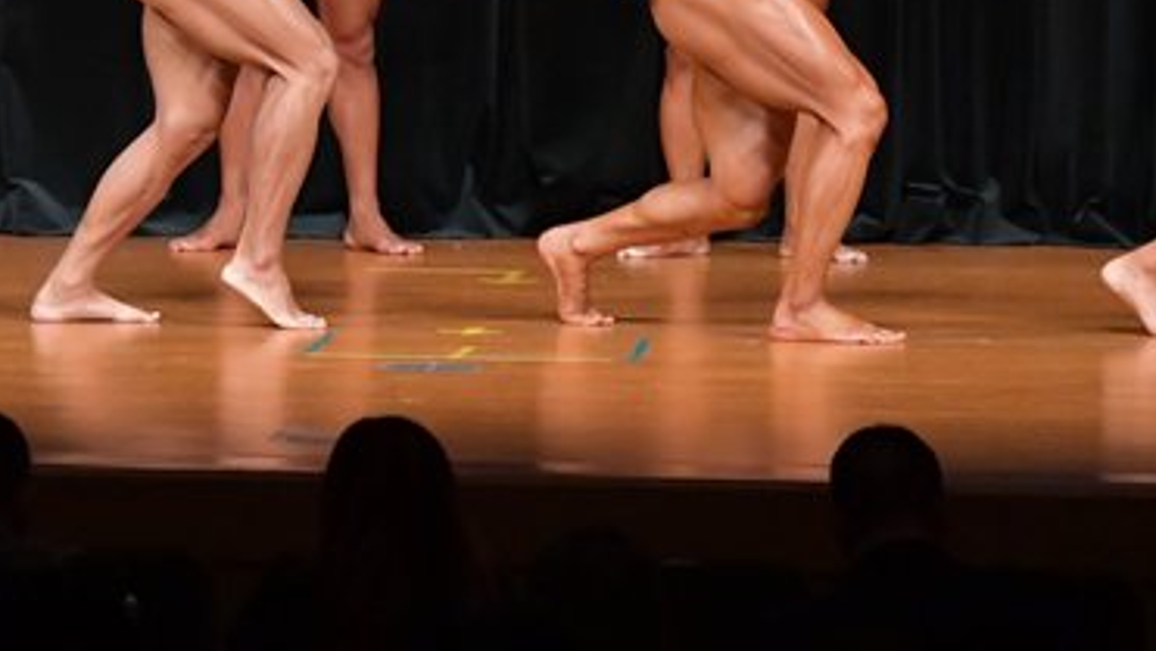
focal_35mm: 400
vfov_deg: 3.0
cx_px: 522
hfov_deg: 5.4
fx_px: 12265
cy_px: -90
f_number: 5.6
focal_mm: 122
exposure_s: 1/400
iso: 5000
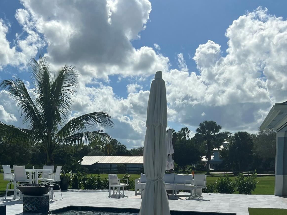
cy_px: 181
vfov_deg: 30.5
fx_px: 381
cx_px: 106
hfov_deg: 40.9
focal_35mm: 46
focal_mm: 5.7
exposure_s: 1/14286
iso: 50
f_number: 1.5
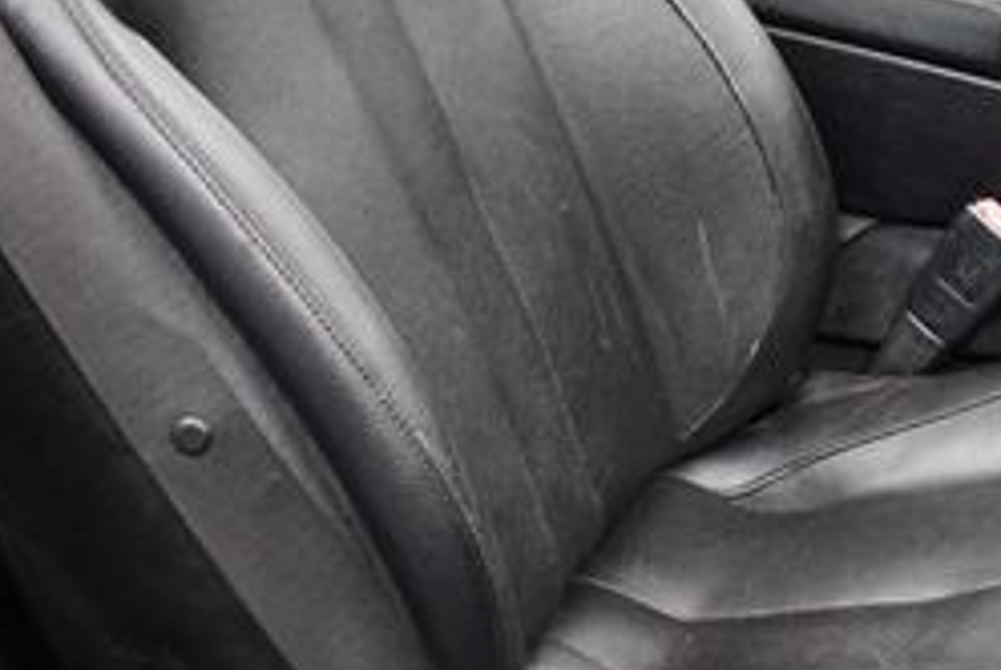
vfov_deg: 14.7
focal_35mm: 93
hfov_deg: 21.0
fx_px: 2589
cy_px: 170
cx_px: 1041
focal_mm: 18
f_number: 3.5
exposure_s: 1/80
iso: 3200
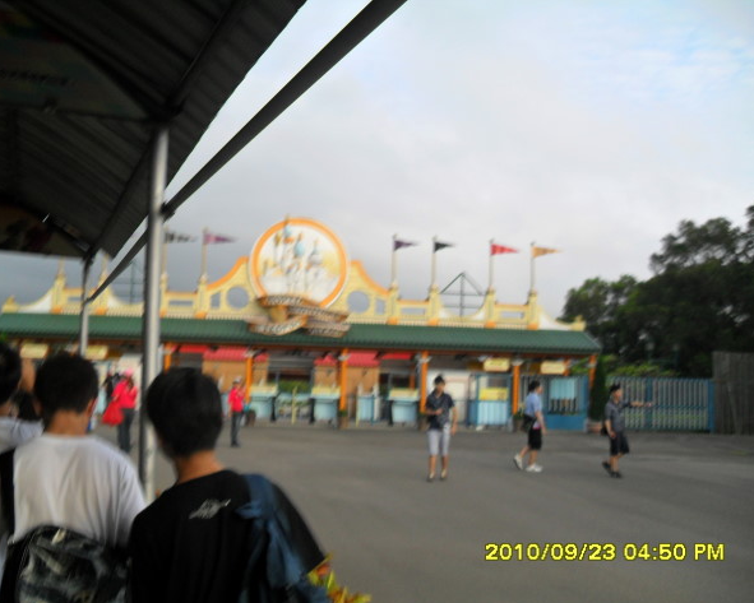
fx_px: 826
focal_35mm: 37
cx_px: 353
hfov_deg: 49.0
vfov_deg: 40.1
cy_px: 305
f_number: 8.9
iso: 100
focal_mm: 6.2
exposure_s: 1/60
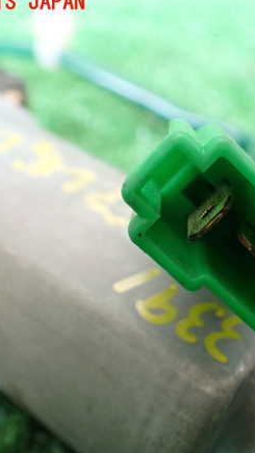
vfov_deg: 45.5
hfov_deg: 26.0
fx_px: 541
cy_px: 223
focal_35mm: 45
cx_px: 208
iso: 800
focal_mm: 5.4
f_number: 2.3
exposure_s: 1/80
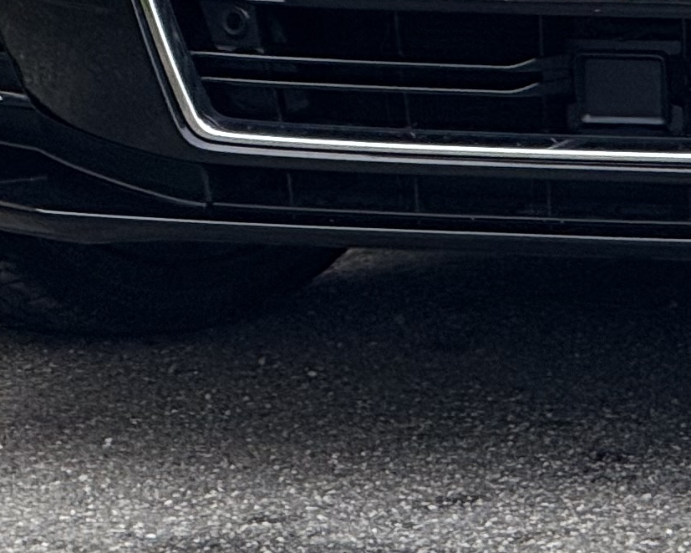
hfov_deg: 3.4
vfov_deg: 2.7
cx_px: 1186
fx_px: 11680
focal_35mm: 571
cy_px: -566
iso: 50
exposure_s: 1/293
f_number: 2.8
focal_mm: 15.66
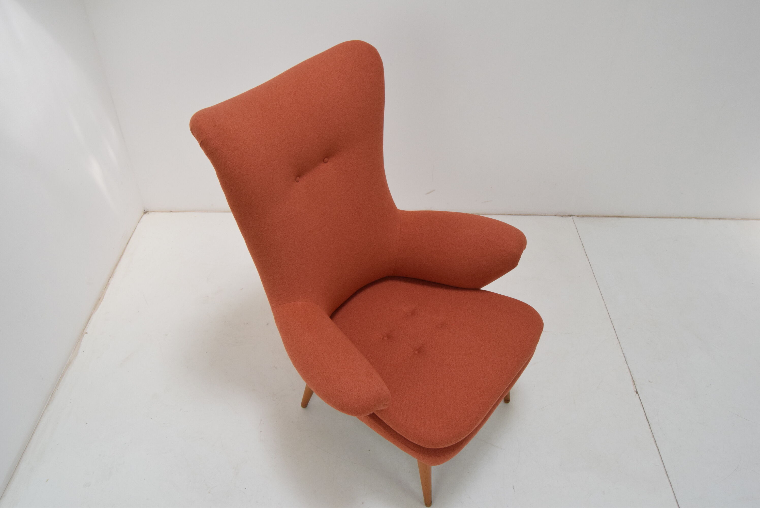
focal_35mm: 27
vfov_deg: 48.0
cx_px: 380
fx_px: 570
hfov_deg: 67.3
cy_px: 254
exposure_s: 1/320
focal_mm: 18
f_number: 9
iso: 1600
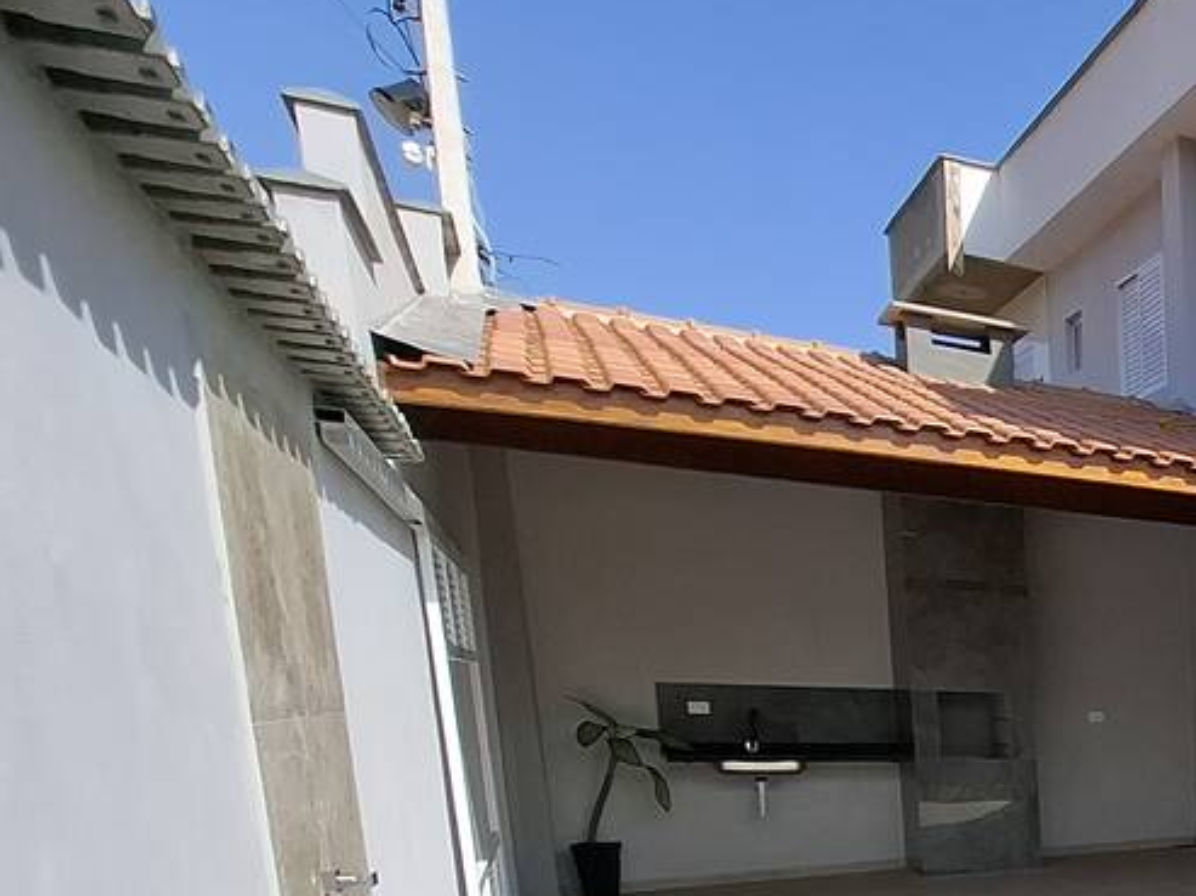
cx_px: 1742
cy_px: 947
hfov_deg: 30.4
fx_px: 1312
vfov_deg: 33.6
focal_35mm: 38
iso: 40
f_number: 2.2
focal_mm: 1.74
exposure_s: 1/1056
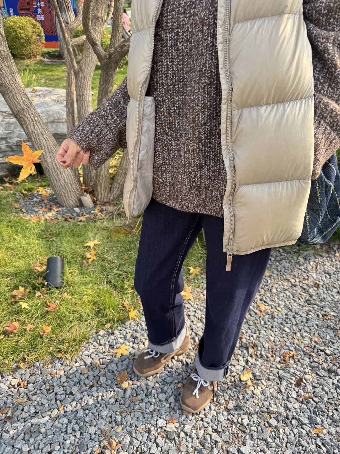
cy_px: 227
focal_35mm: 24
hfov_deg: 56.8
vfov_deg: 71.6
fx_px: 314
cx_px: 170
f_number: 1.78
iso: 80
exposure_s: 1/503
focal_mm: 6.76
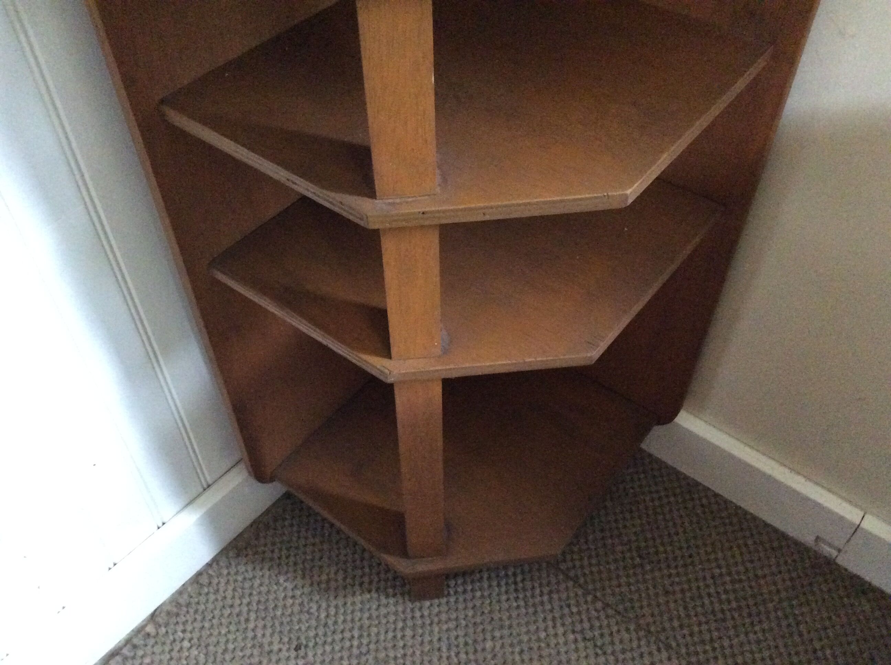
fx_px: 822
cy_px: 332
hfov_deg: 56.9
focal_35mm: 32
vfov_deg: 44.1
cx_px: 446
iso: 500
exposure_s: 1/17
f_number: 2.4
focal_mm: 3.3
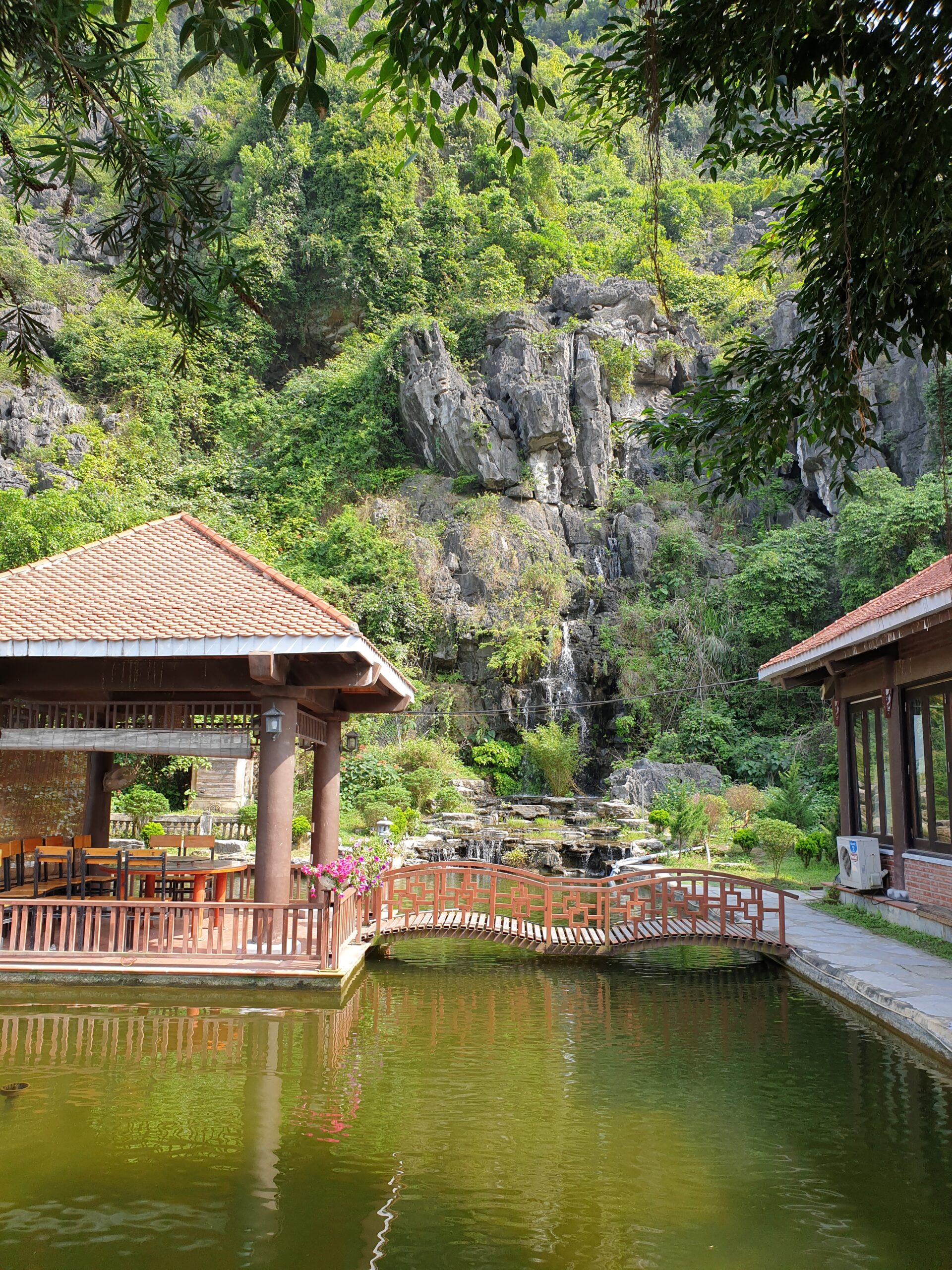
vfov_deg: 67.3
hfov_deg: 53.1
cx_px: 476
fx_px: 953
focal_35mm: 26
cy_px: 635
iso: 50
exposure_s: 1/305
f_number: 2.4
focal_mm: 4.3
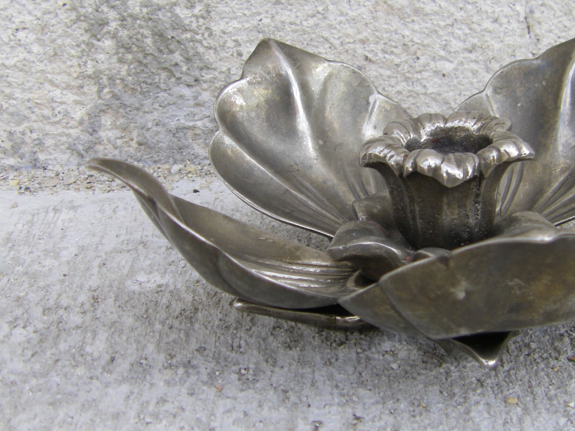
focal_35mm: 69
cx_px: 388
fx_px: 1146
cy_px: 202
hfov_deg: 28.0
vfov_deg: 21.3
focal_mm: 6.3
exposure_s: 1/200
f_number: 3.5
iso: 64
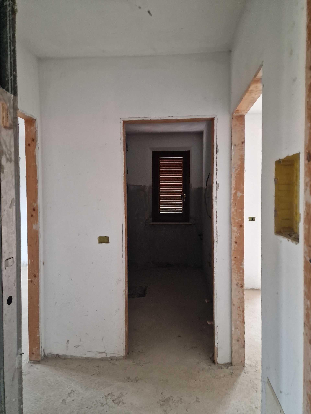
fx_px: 276
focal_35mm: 23
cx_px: 156
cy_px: 207
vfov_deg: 73.9
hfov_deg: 58.9
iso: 500
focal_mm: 6.4
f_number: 1.8
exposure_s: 1/30
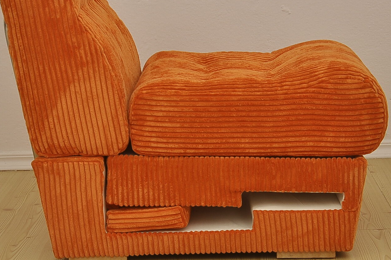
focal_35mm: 115
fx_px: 1246
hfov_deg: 17.8
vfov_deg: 11.9
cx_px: 191
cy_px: 86
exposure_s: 1/200
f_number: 5
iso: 250
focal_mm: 45
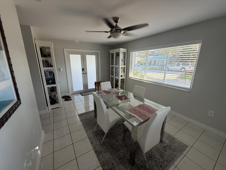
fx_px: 91
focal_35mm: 14
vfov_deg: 85.7
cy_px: 85
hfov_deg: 102.1
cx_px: 113
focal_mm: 2.22
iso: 64
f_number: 2.2
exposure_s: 1/99
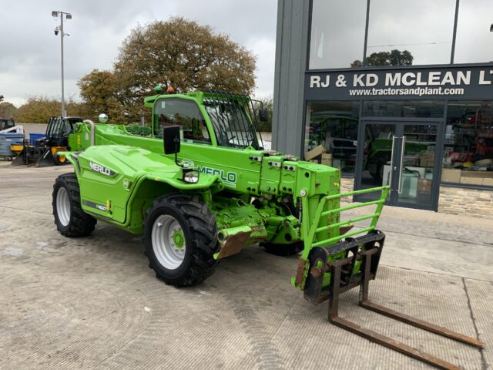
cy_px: 185
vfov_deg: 48.2
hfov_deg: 61.7
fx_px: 413
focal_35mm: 29
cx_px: 246
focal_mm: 3
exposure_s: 1/83
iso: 64
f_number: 1.8
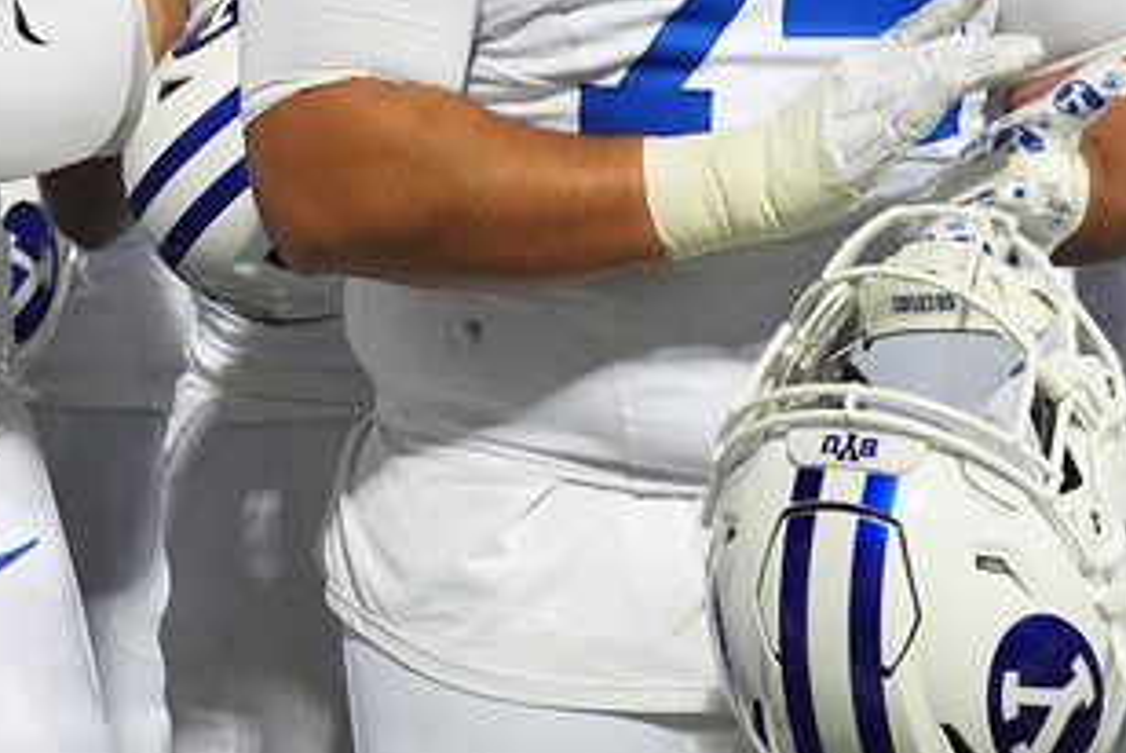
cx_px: 0
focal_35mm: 166
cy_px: -484
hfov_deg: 12.2
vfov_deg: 8.1
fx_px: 5197
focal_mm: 50
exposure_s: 1/1600
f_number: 3.2
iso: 4000
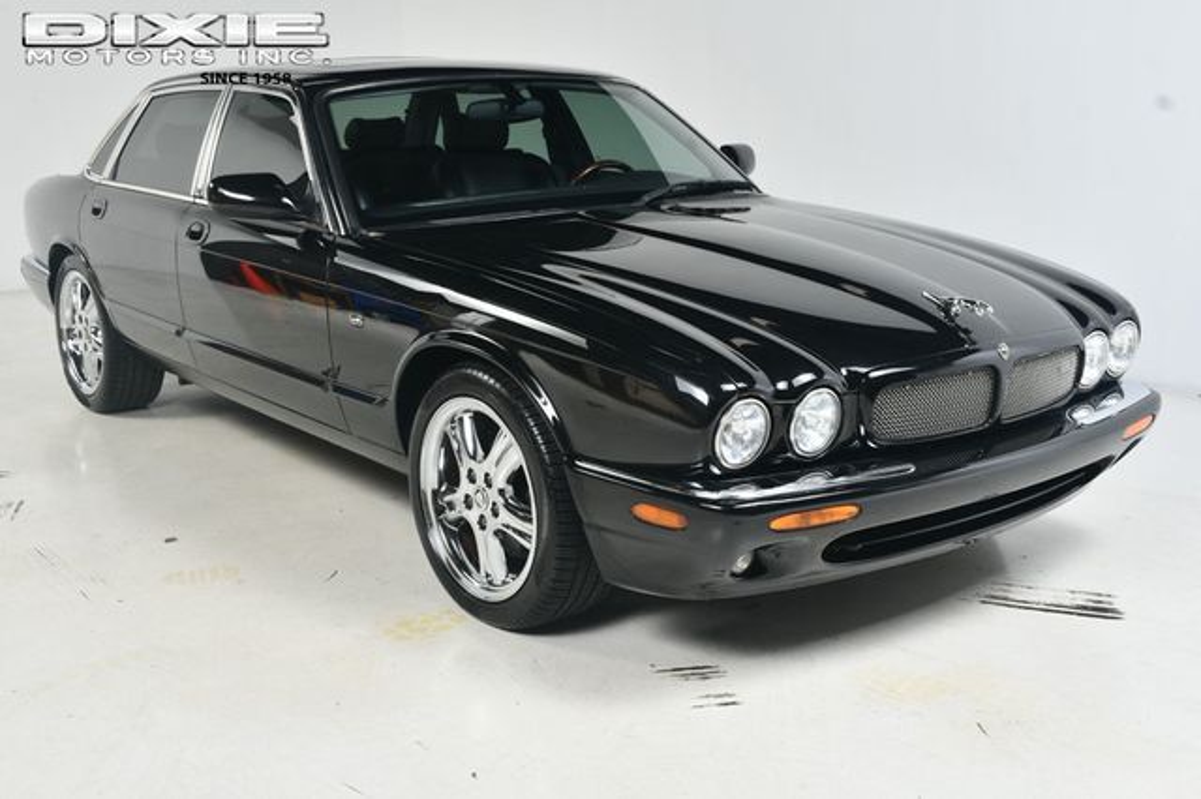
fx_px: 1334
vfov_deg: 33.4
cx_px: 600
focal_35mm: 40
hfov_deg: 48.5
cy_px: 400
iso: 100
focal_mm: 27
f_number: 9
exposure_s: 1/160
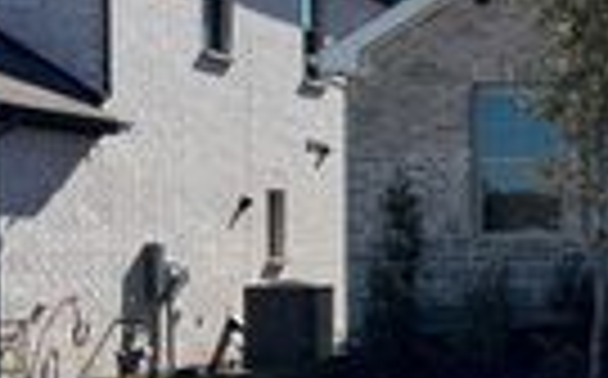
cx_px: 986
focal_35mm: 102
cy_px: 245
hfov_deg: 17.7
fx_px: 1688
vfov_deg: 12.8
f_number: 1.6
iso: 50
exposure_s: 1/5076
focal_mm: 5.96
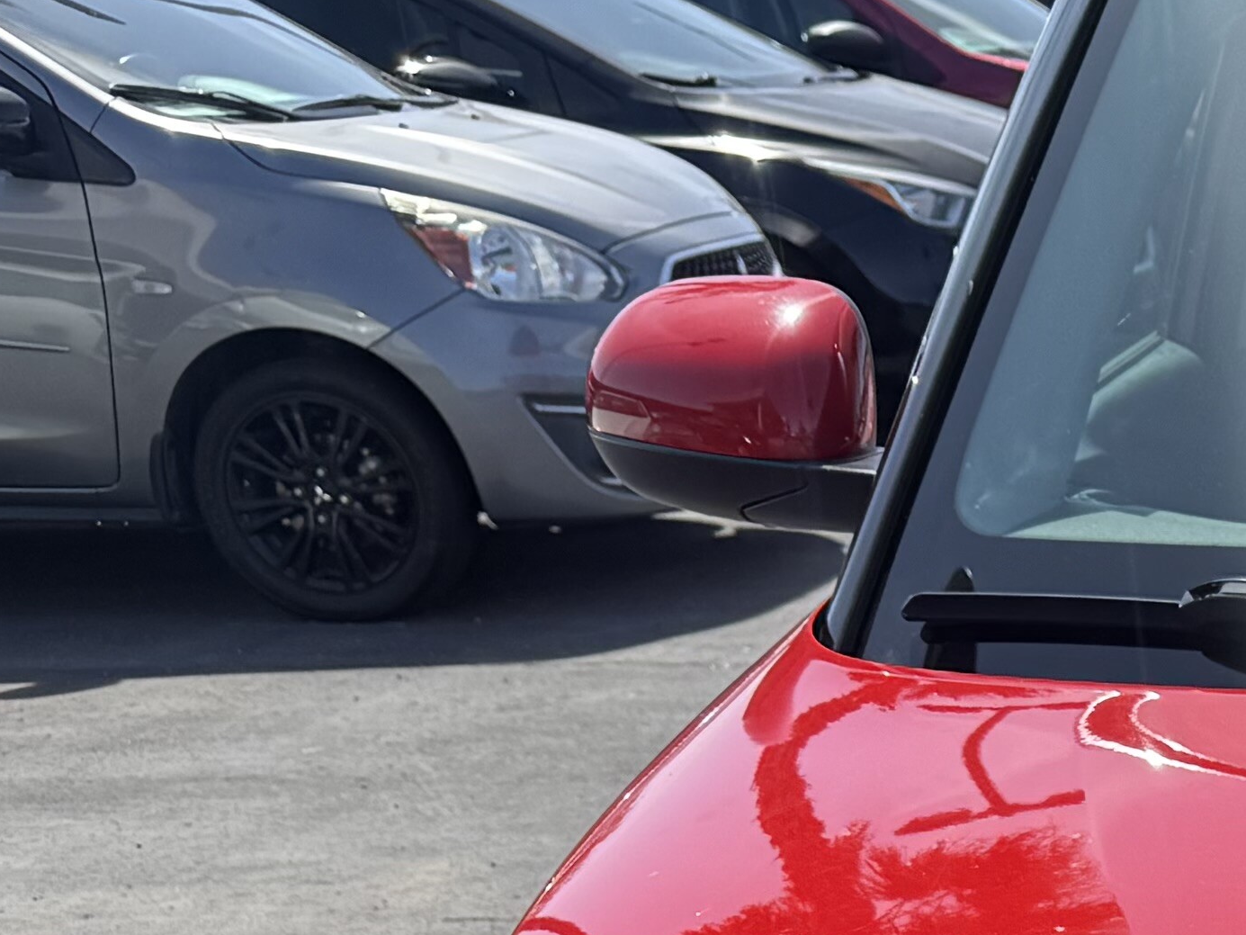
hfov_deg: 17.0
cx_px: 2096
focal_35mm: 99
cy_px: 1550
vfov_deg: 13.7
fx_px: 3564
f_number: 1.78
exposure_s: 1/1855
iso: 80
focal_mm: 6.76
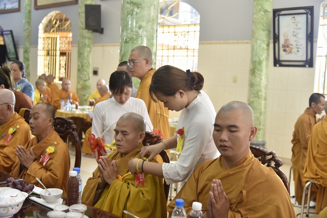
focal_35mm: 40
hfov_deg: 48.5
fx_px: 363
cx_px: 164
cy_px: 109
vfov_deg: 33.4
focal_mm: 40
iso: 640
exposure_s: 1/60
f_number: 4
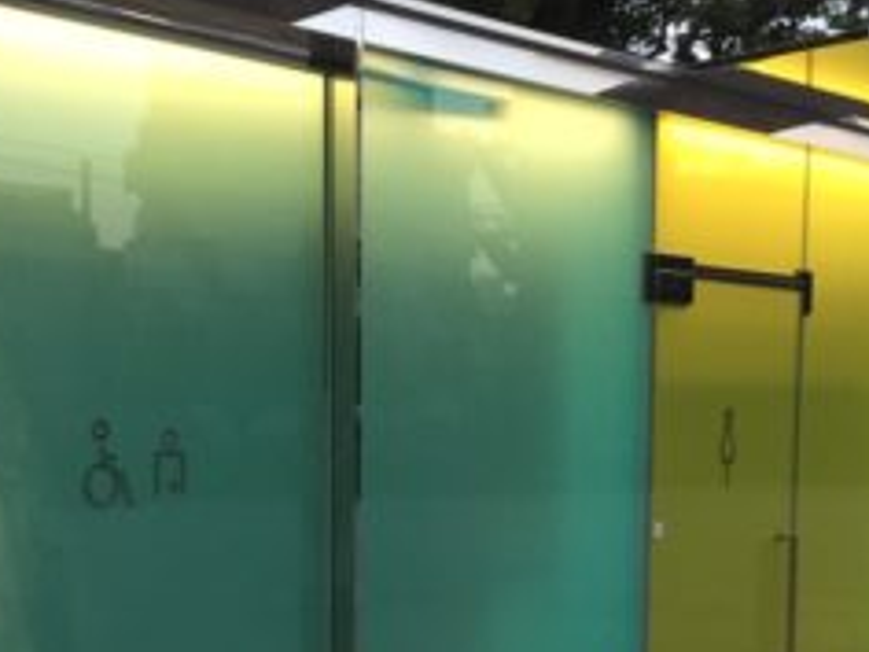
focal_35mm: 63
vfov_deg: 22.7
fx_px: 1582
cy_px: 582
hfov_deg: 30.3
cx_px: 239
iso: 40
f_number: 2.2
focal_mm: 4.15
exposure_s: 1/30
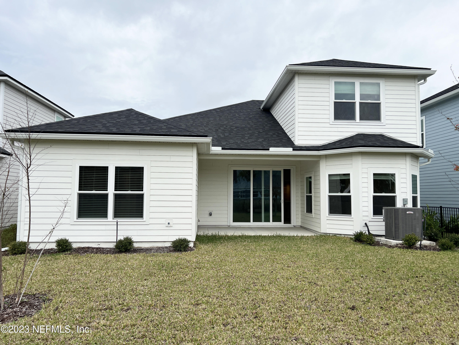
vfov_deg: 53.1
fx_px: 345
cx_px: 230
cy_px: 172
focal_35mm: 26
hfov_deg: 67.3
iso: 50
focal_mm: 5.7
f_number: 1.5
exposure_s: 1/2045
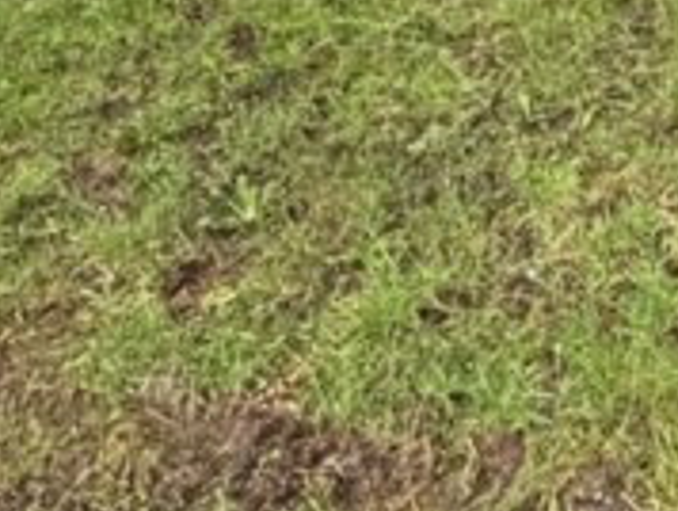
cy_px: -782
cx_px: 1166
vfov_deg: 11.0
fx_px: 2157
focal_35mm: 110
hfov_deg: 15.6
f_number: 2.2
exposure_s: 1/121
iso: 125
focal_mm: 2.22
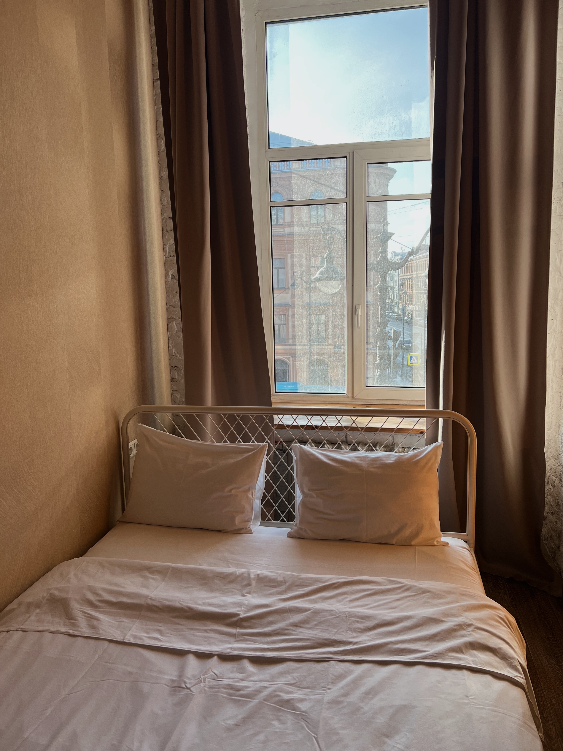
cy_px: 376
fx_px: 564
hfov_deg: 53.1
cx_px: 282
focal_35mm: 26
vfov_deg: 67.3
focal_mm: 5.7
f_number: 1.5
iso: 50
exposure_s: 1/539
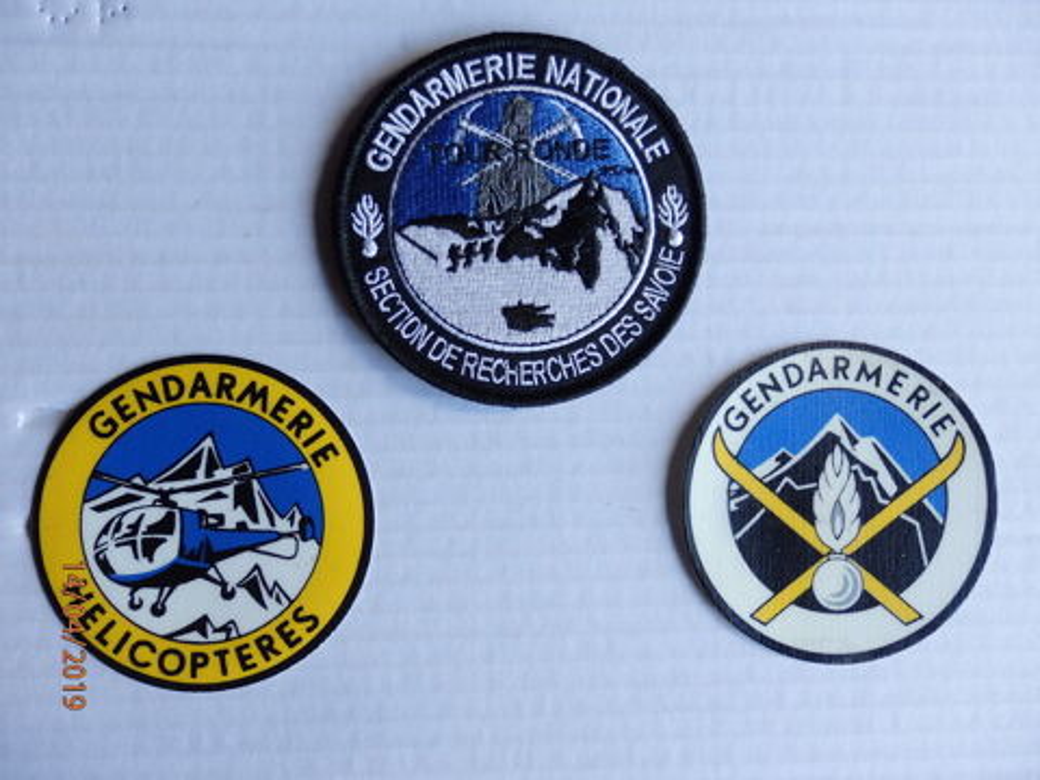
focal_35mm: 25
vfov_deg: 54.9
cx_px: 520
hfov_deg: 69.4
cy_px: 390
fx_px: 751
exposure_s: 1/30
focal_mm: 4.5
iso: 100
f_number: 3
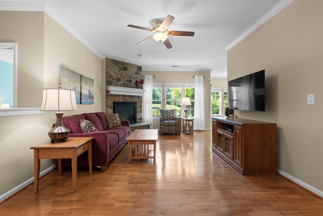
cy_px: 108
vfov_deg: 73.8
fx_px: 144
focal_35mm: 16
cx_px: 162
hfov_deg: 96.7
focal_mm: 16
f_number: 8
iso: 250
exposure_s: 1/1.67
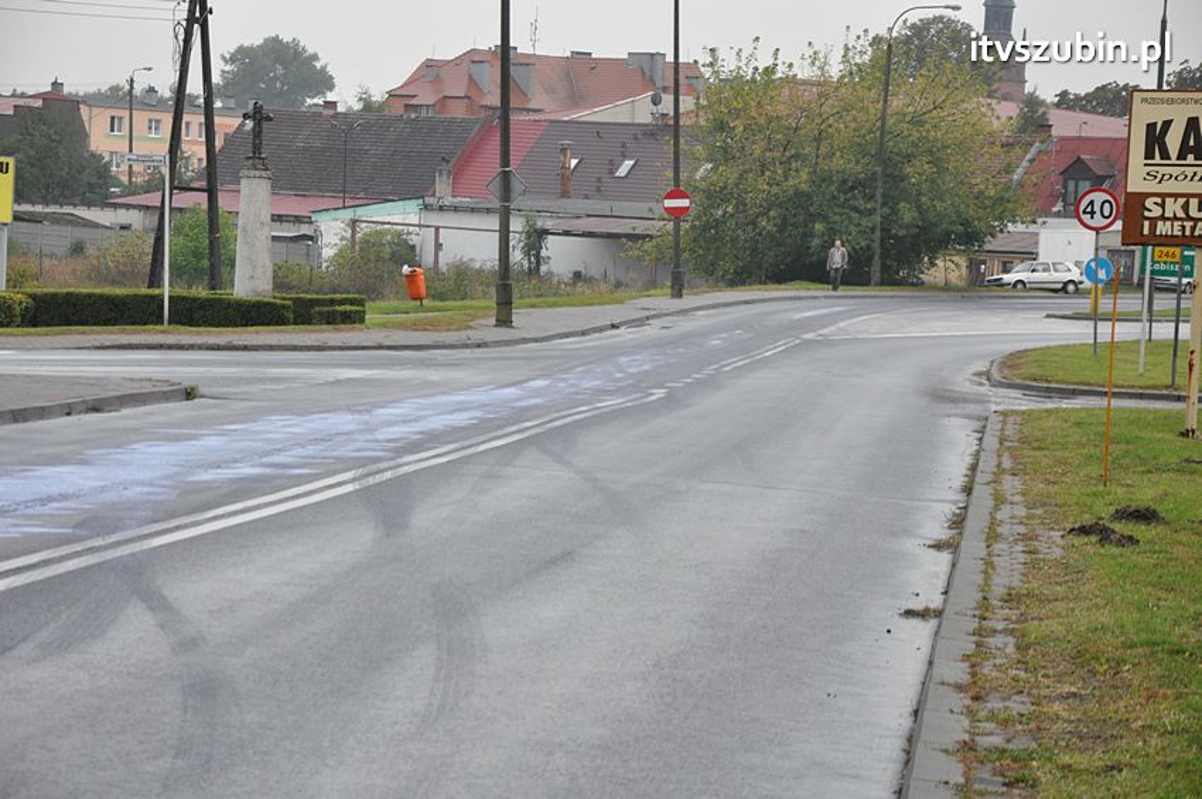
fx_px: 4003
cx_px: 601
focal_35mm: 120
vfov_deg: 11.4
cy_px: 400
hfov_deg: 17.1
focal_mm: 80
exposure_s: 1/200
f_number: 7.1
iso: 800
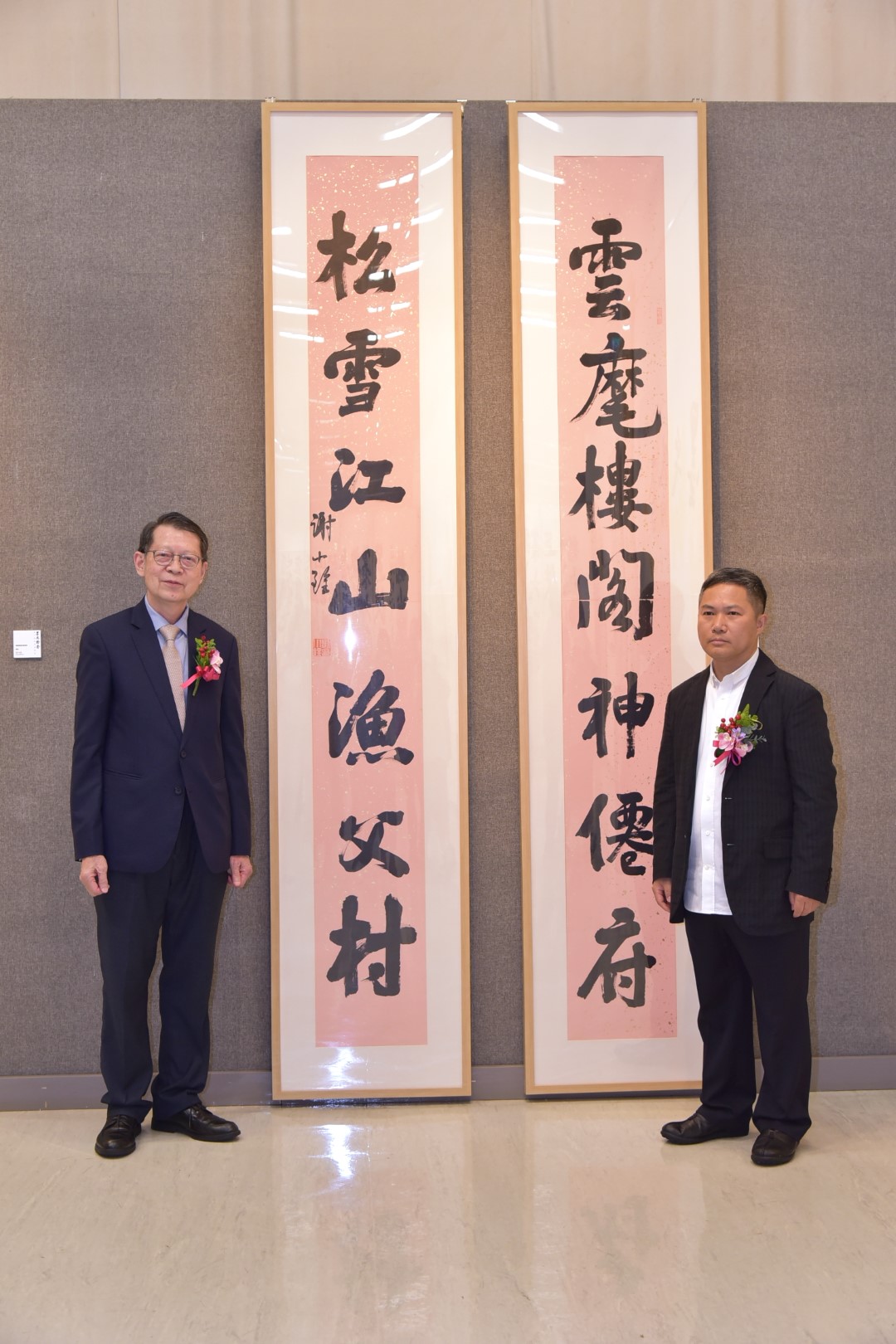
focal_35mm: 44
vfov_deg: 44.5
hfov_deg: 30.5
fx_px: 1643
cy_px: 672
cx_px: 448
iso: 1600
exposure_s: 1/80
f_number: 5.6
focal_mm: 44
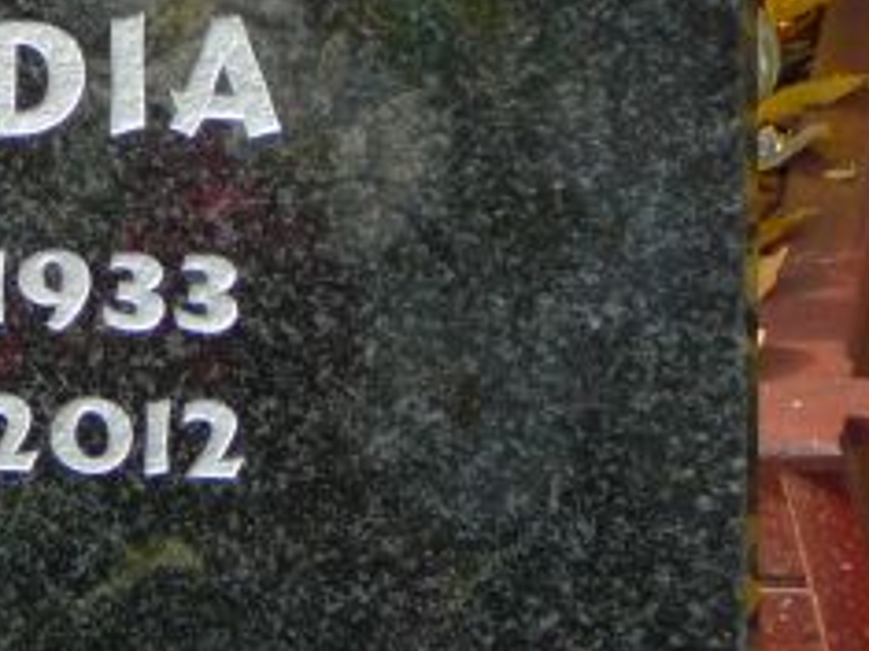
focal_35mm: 210
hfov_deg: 9.3
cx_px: -288
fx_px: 5269
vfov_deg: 7.1
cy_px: 100
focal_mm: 11.5
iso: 80
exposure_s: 1/100
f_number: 3.7
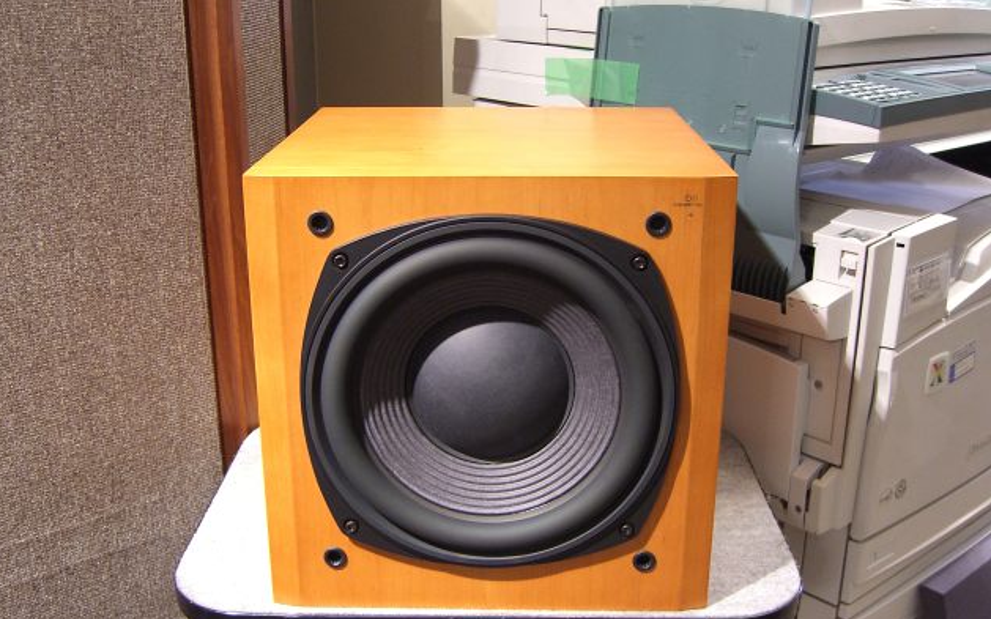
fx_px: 1107
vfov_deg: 31.2
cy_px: 326
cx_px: 488
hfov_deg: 48.2
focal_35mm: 41
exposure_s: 1/13
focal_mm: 7.9
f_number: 2.8
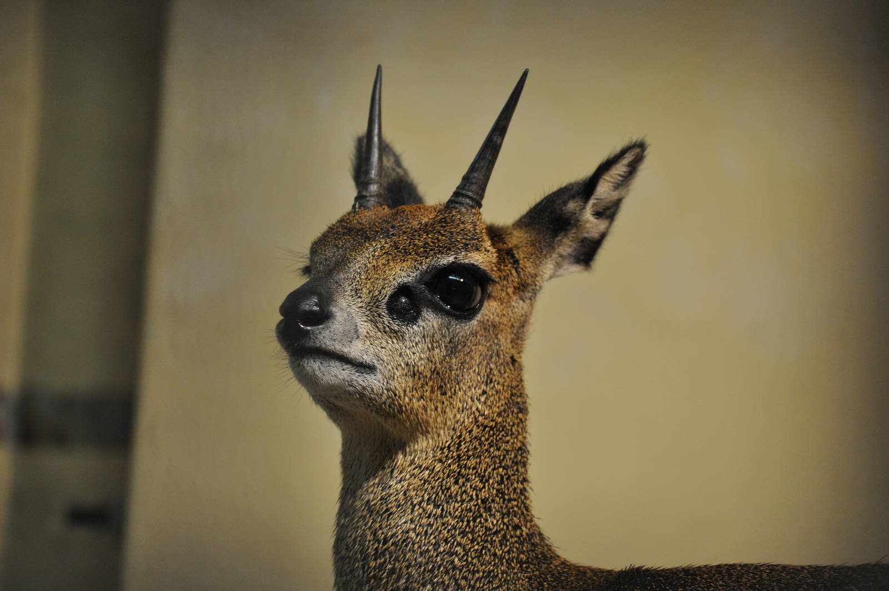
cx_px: 444
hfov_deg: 13.4
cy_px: 296
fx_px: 3774
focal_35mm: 153
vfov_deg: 8.9
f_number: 4.5
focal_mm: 102
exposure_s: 1/125
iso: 800
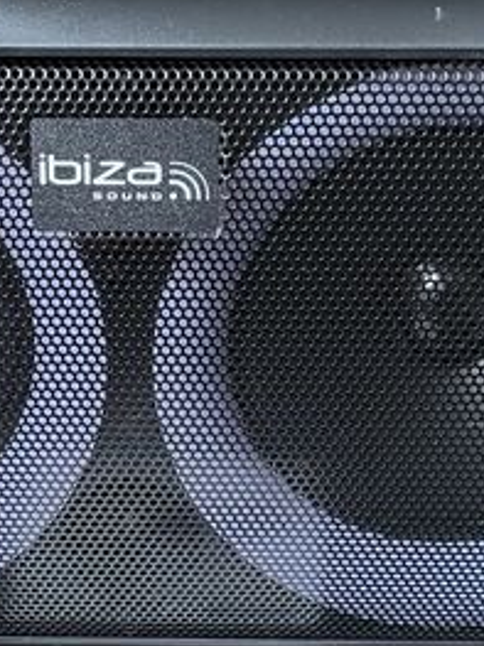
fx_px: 1847
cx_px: 138
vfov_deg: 19.6
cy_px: 548
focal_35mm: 99
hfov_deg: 14.9
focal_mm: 5.4
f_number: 1.8
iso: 800
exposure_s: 1/50
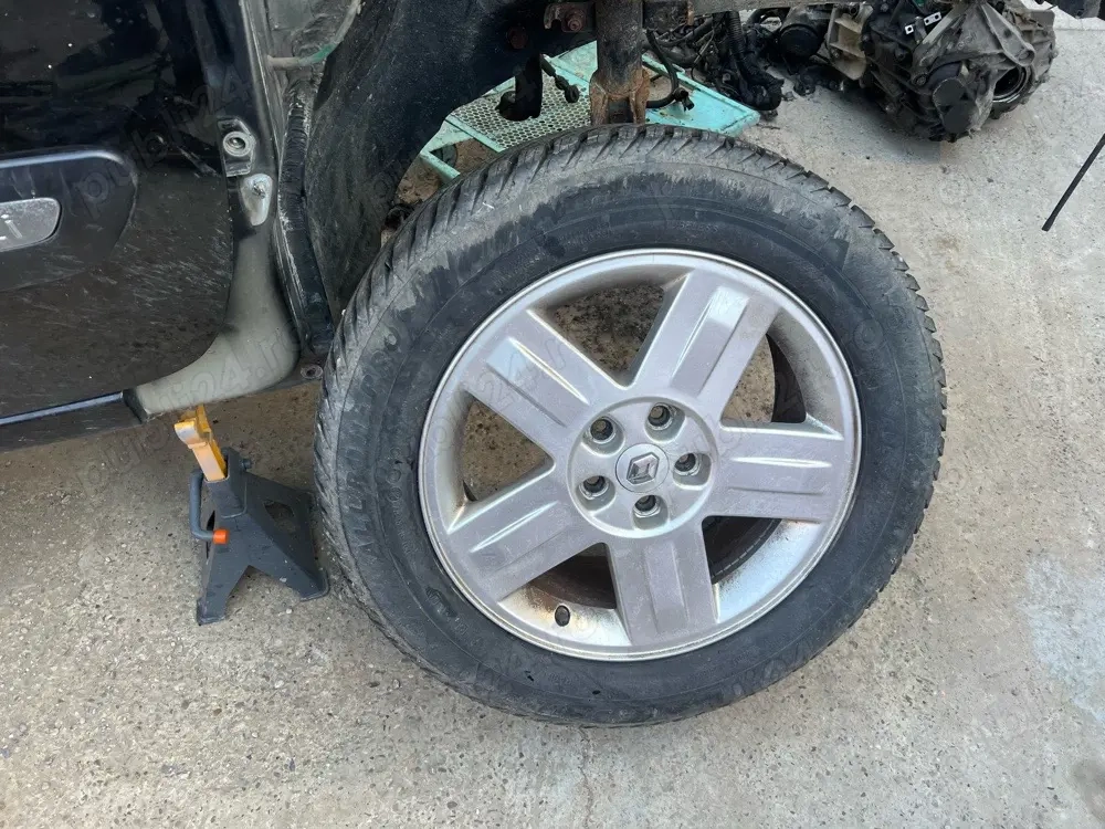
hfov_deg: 67.3
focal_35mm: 26
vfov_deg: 53.1
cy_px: 414
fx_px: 830
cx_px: 552
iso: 40
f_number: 1.5
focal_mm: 5.7
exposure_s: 1/208
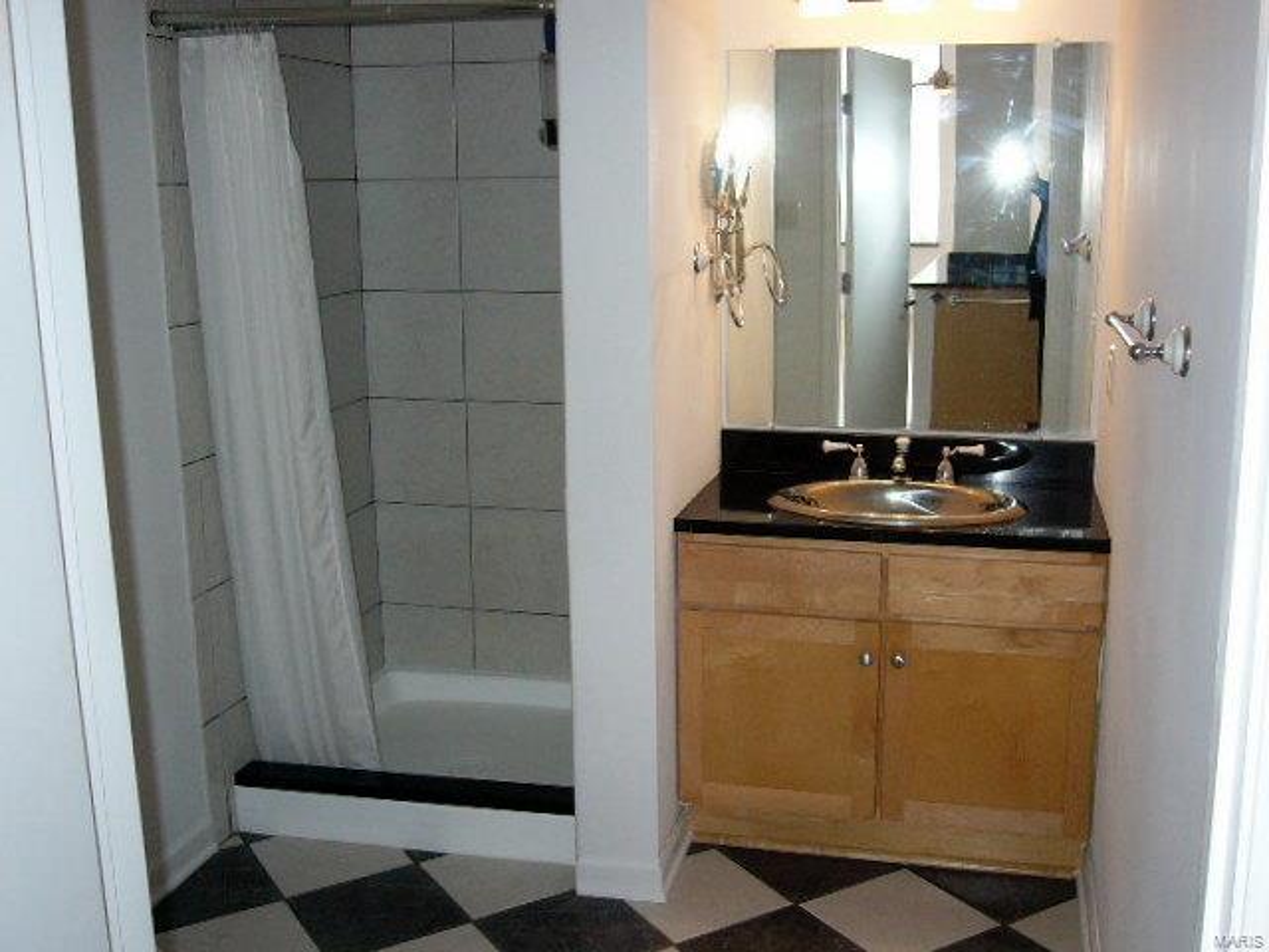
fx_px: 1283
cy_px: 476
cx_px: 634
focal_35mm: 35
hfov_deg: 52.6
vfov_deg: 40.7
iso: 200
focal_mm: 5.8
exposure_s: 1/60
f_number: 2.8
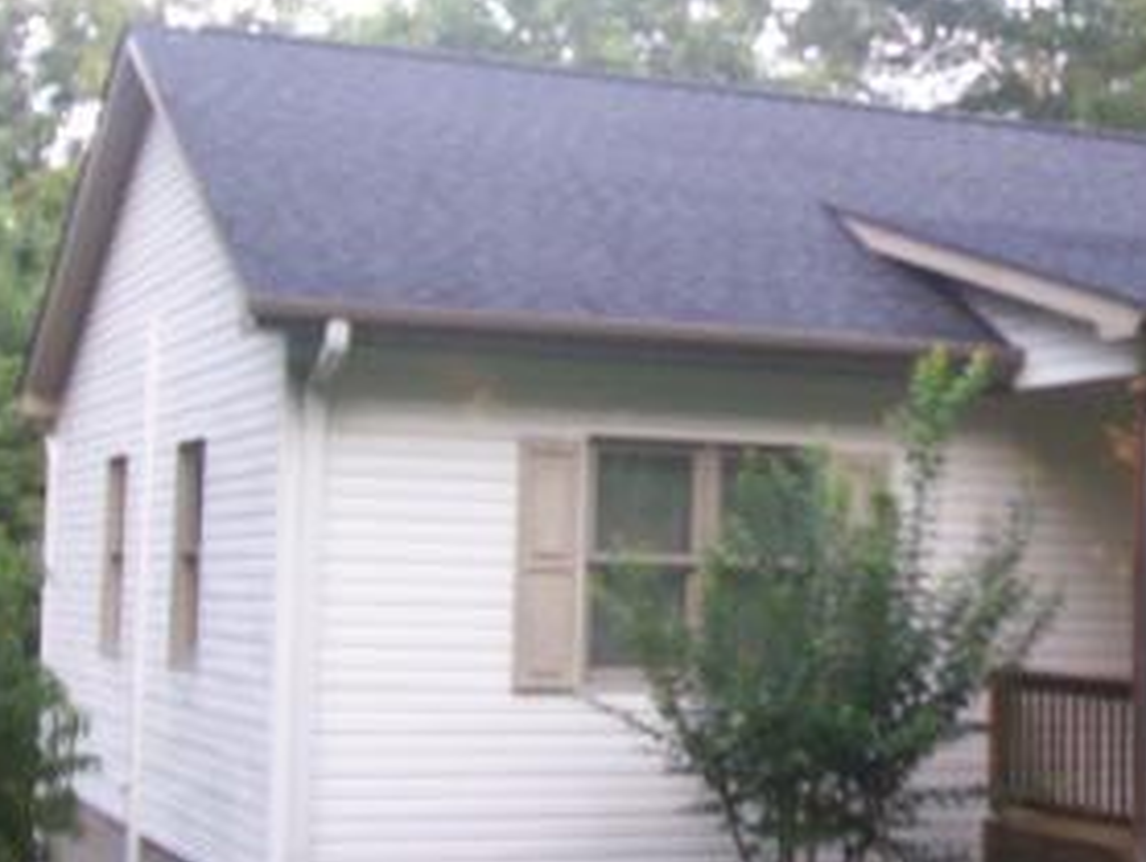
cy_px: 351
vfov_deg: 19.6
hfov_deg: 25.0
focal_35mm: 75
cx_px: 1076
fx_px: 2485
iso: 200
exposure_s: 1/63.6
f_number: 2.7
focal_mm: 6
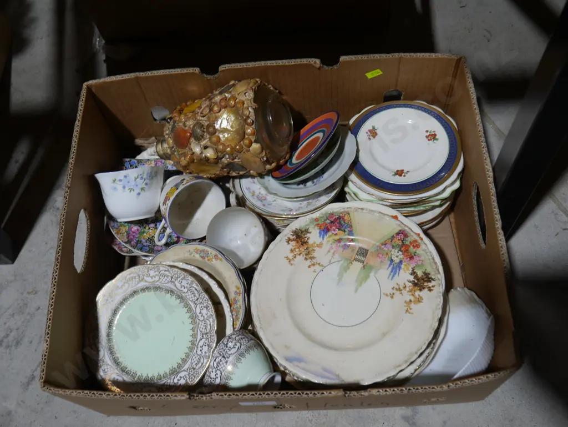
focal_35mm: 38
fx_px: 624
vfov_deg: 37.8
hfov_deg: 49.0
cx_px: 284
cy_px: 214
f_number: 4.5
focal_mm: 19
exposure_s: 1/60
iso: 200
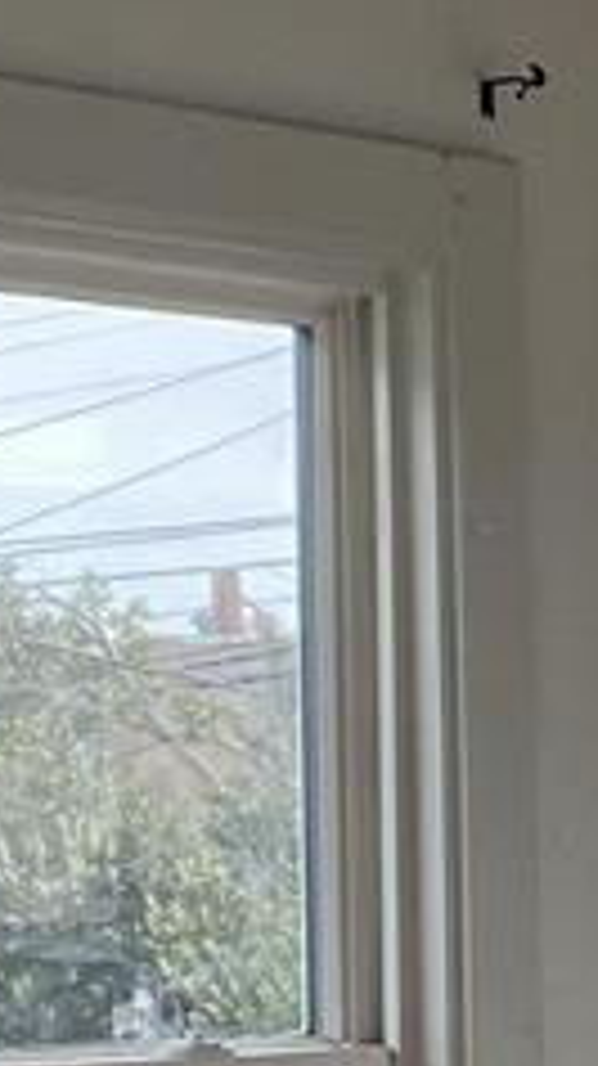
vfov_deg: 12.3
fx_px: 4857
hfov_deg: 6.6
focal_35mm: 172
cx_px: 1587
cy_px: 1129
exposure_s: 1/288
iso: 32
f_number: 1.8
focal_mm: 4.25
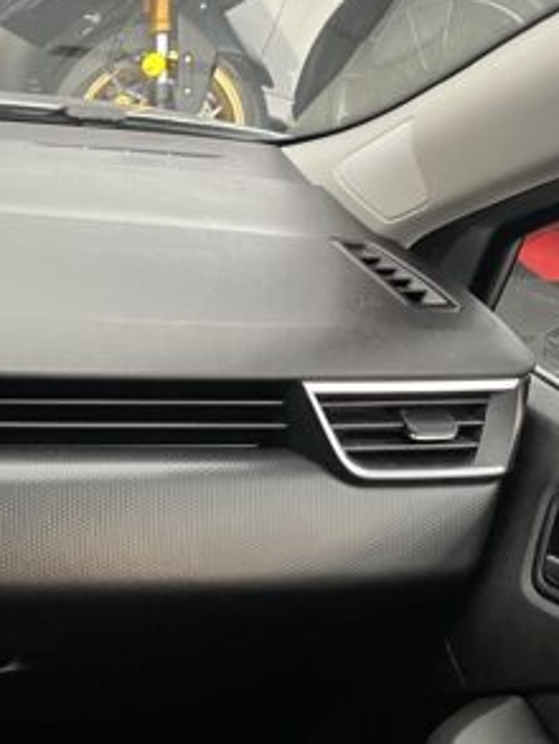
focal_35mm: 71
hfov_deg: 17.0
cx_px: -450
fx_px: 1528
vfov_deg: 25.9
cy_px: 749
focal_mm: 4.2
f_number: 1.6
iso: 160
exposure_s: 1/57
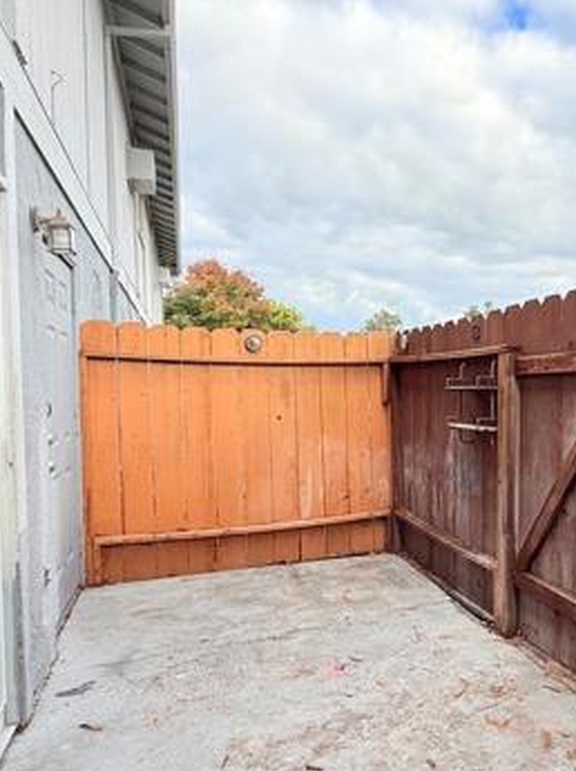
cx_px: 480
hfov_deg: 49.1
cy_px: 391
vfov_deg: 67.4
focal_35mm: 26
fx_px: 578
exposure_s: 1/416
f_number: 2.2
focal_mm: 2.22
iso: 50
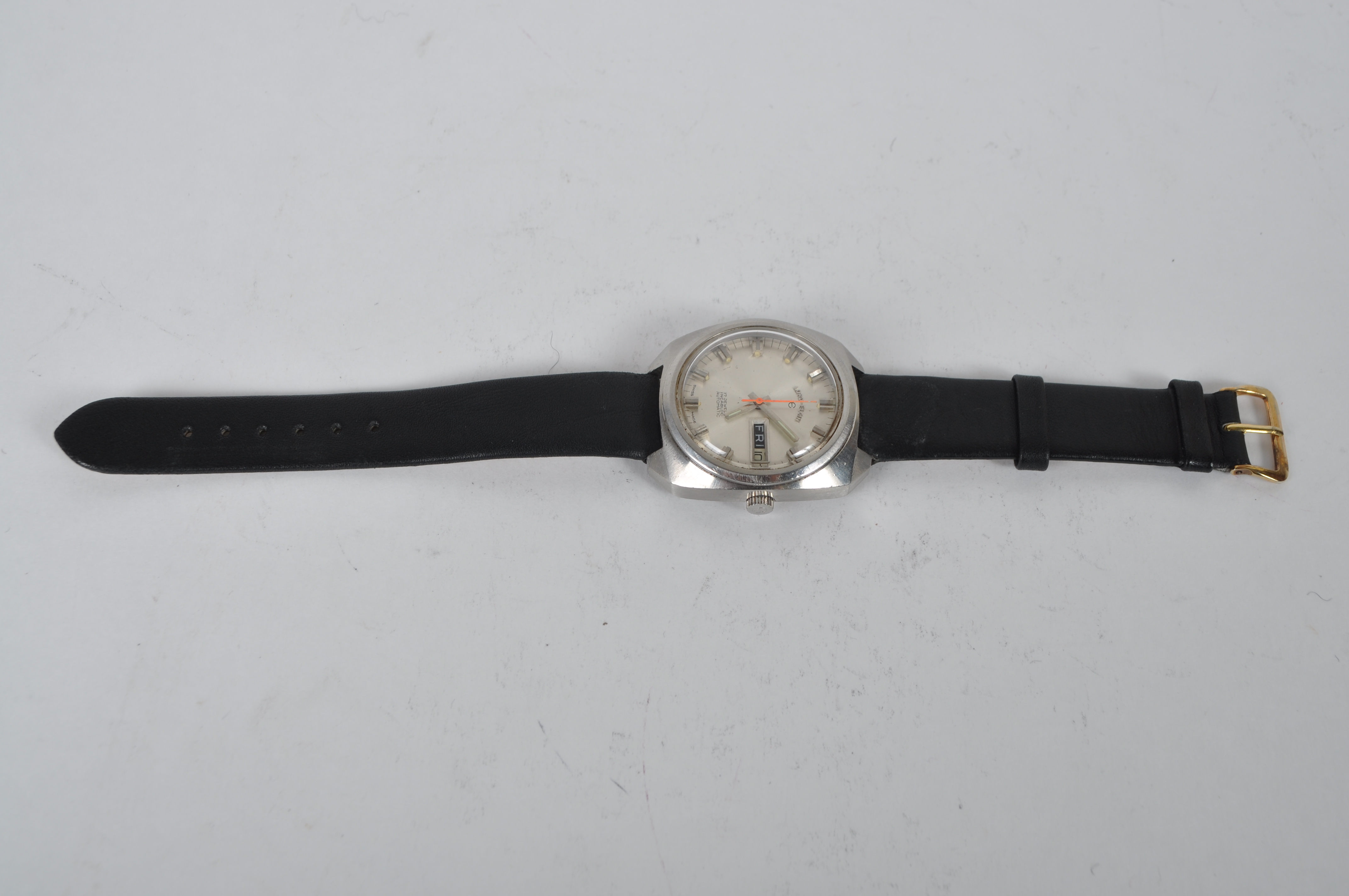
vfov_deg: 34.1
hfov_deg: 49.6
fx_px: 1460
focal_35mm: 39
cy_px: 448
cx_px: 674
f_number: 9
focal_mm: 26
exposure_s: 1/125
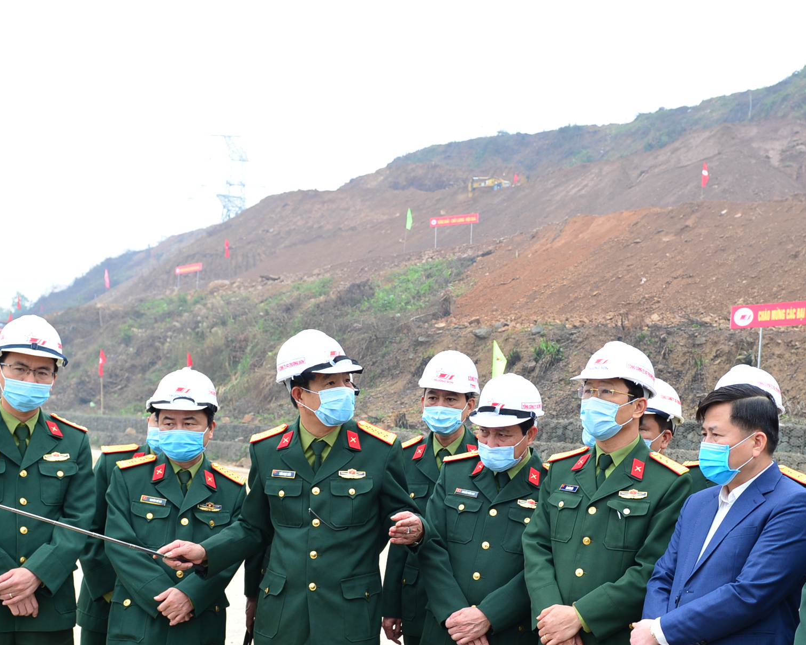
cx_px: 556
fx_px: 1074
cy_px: 507
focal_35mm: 45
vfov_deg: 32.6
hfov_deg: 40.5
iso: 400
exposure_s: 1/160
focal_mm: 24
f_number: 5.6
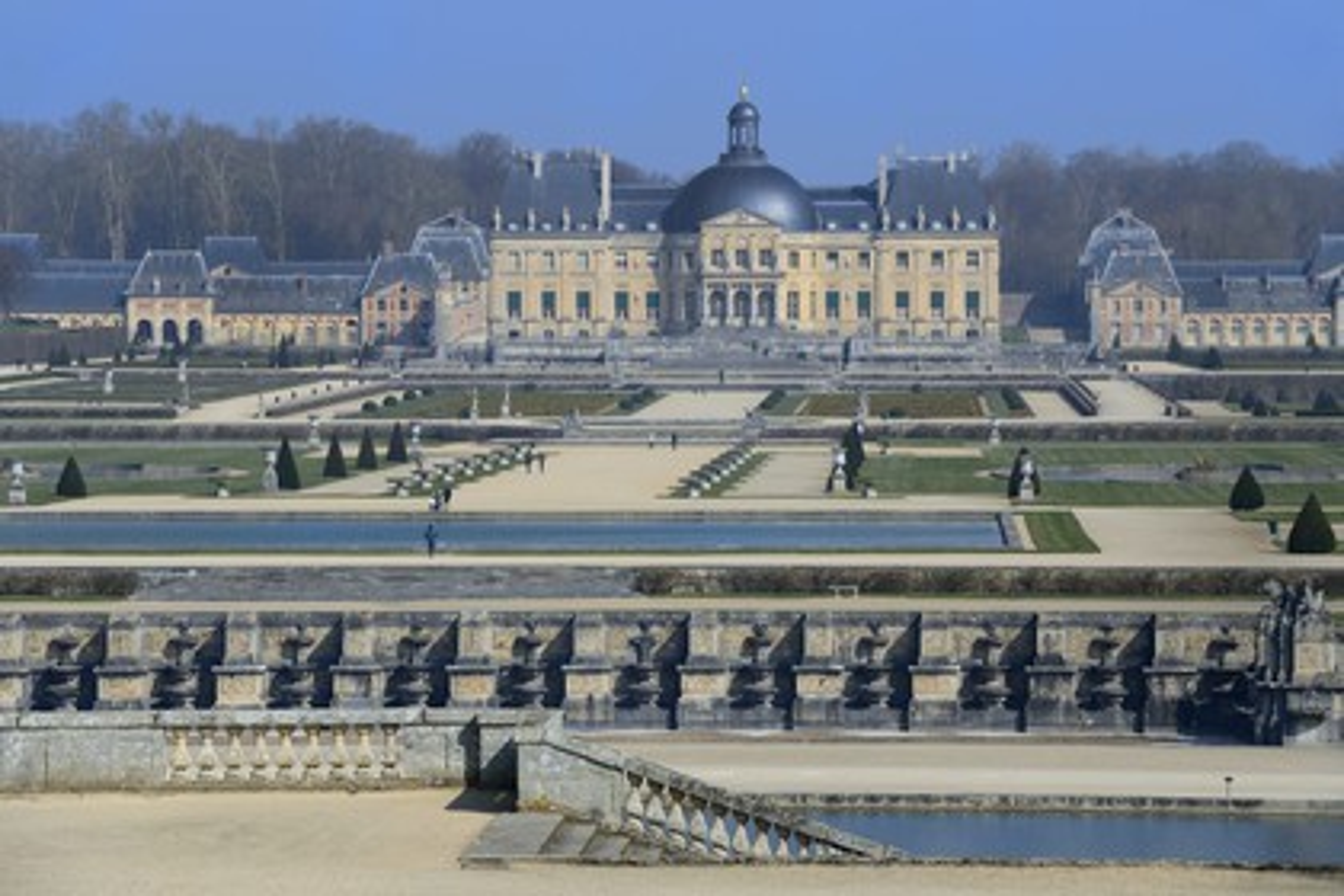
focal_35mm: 165
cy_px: 448
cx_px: 672
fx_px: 6160
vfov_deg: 8.3
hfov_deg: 12.5
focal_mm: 165
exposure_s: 1/250
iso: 100
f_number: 11
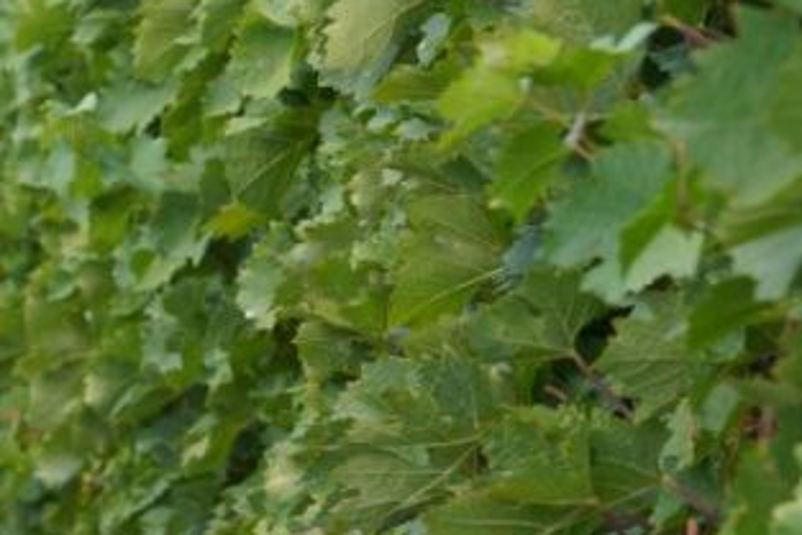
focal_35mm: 283
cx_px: -436
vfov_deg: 4.9
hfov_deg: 7.2
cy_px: 356
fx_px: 6303
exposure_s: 1/250
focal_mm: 46.8
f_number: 4
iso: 100
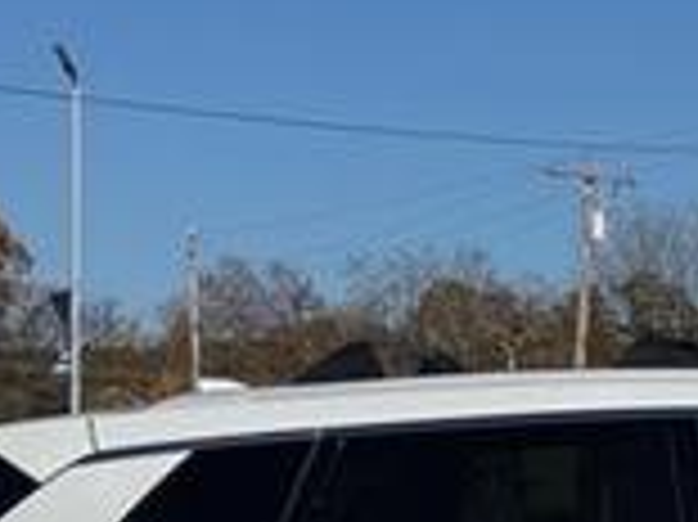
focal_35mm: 156
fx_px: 3143
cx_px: 833
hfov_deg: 12.4
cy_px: 724
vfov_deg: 9.3
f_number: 1.78
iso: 80
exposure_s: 1/15385
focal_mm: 6.76
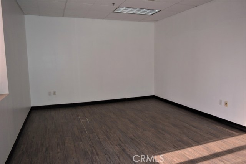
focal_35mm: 27
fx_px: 185
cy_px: 82
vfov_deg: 48.0
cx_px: 123
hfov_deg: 67.4
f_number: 3.5
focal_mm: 18
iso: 720
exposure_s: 1/60
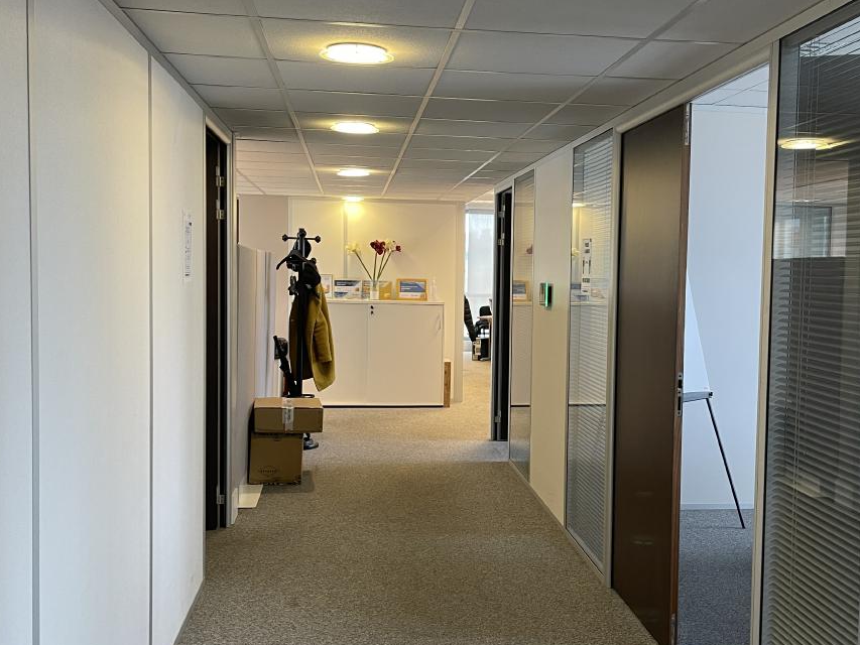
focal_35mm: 39
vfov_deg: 36.8
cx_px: 493
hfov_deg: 47.7
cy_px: 320
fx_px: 969
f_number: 1.6
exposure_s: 1/50
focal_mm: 5.1
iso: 125
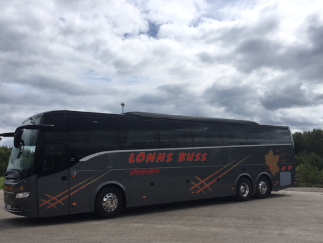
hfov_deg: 52.5
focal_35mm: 35
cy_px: 146
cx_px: 141
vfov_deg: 40.5
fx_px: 327
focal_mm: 4.15
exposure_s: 1/3663
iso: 25
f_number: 2.2
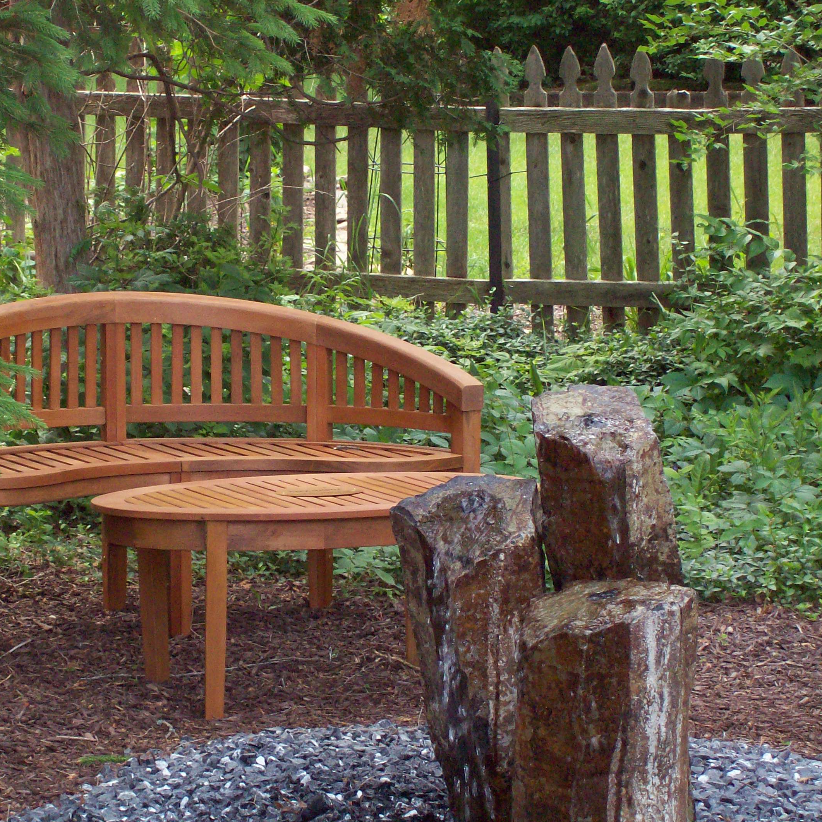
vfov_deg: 13.6
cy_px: 410
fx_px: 3439
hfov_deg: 13.6
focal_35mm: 128
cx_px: 281
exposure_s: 1/125
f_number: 4.8
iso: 140
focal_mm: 18
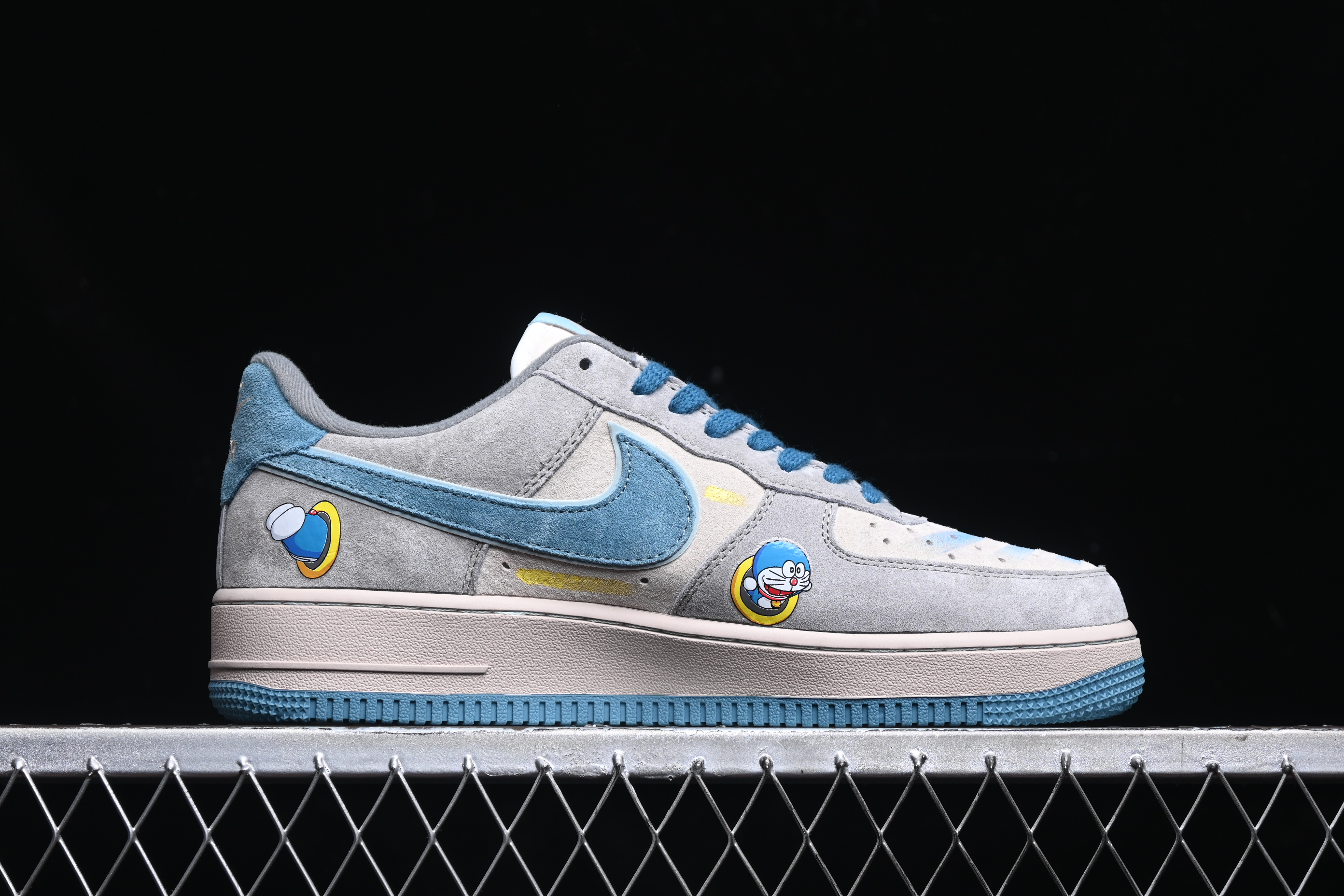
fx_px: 2800
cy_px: 448
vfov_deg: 18.2
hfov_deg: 27.0
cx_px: 672
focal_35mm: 75
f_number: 6.3
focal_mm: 50
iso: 160
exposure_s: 1/60
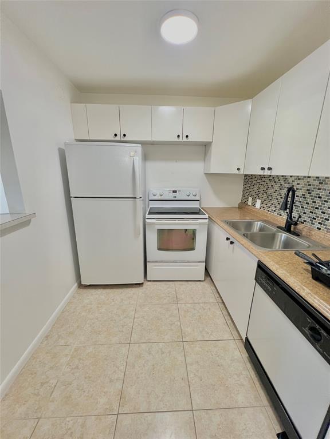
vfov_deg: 106.2
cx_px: 165
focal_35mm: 13
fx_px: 165
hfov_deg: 89.9
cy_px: 220
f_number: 1.8
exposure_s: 1/120
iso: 200
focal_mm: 1.57
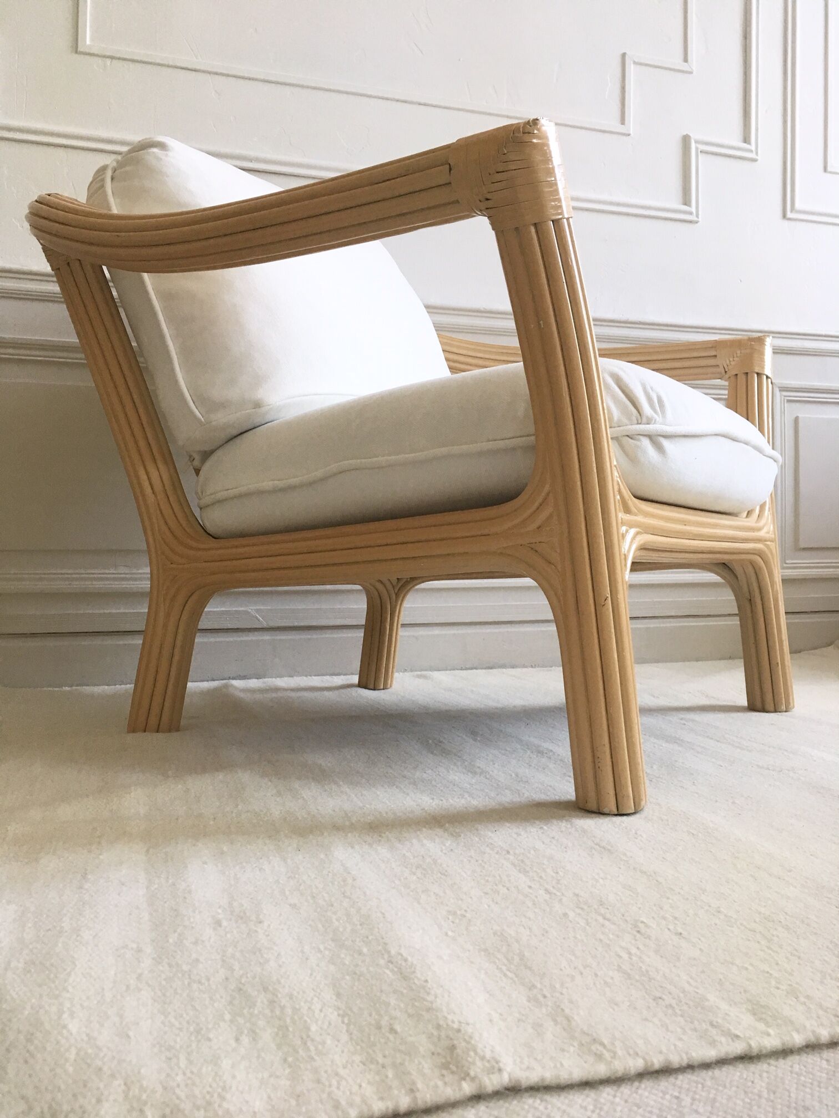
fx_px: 937
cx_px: 420
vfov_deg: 61.7
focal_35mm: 29
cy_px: 559
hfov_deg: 48.2
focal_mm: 4.15
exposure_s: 1/33
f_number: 2.2
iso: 125
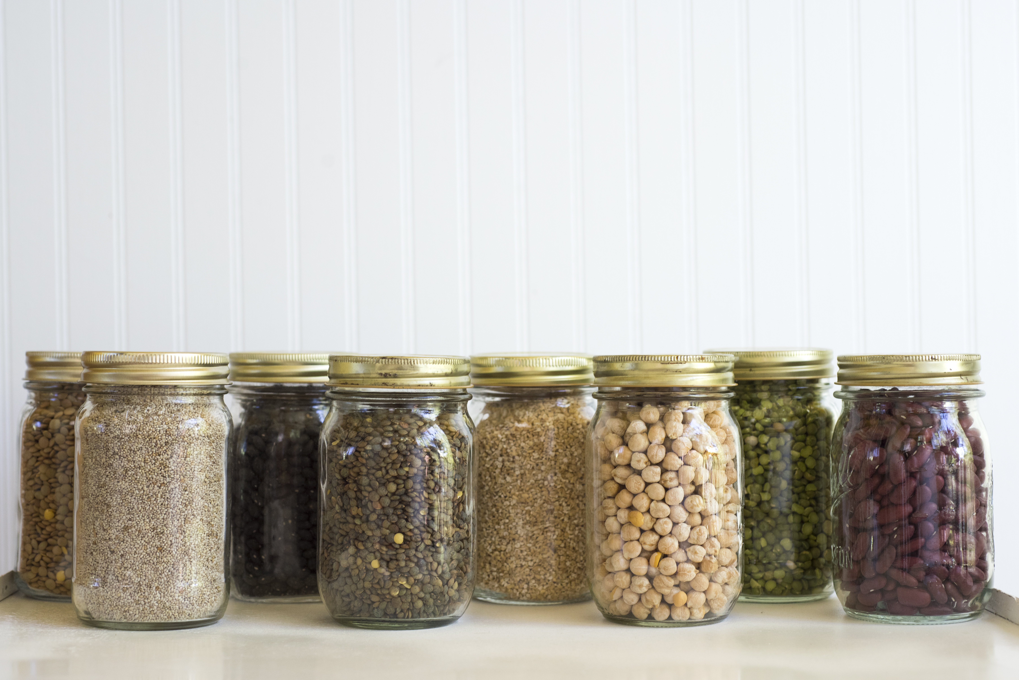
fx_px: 1699
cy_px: 340
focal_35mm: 60
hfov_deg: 33.4
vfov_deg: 22.6
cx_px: 510
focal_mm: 60
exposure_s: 1/80
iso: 800
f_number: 6.3
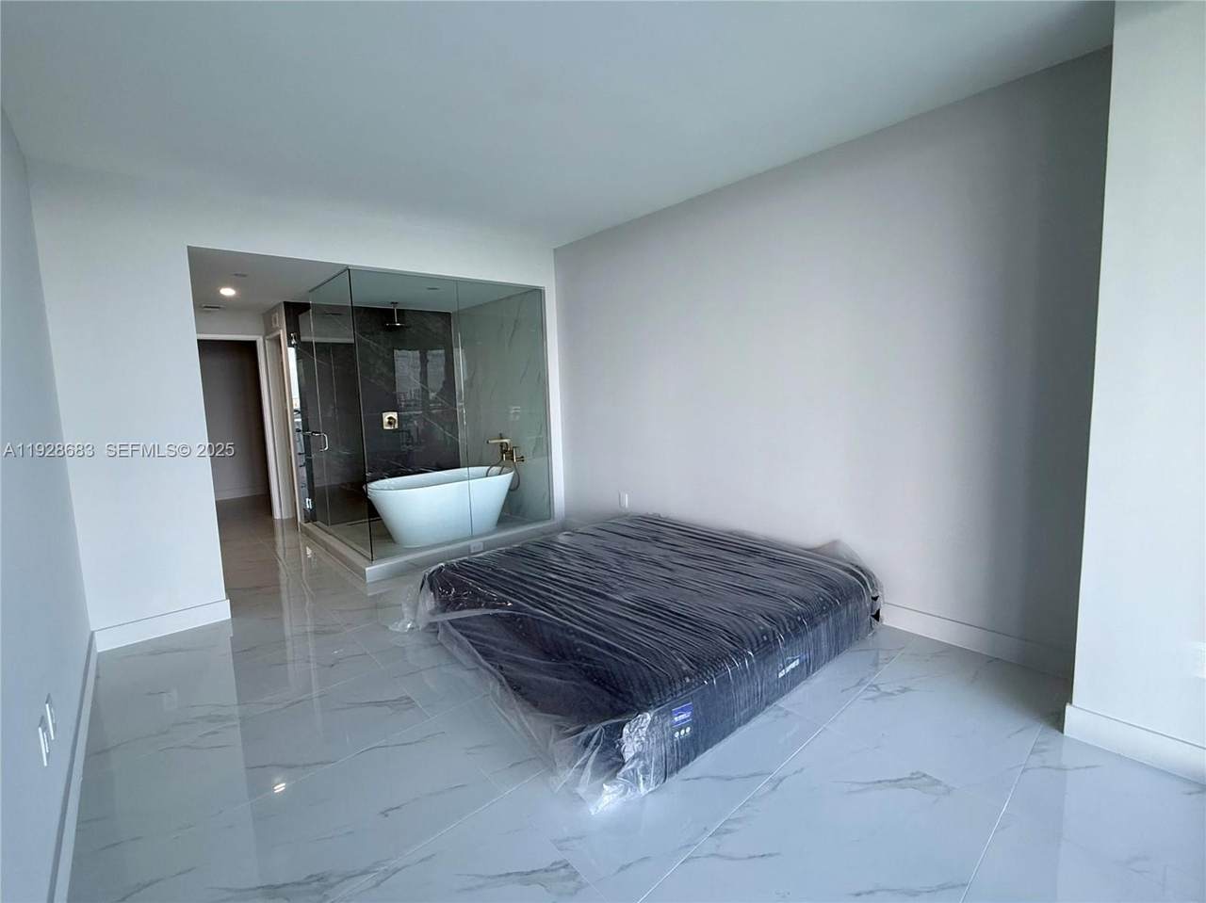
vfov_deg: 85.6
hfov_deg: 102.1
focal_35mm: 14
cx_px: 603
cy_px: 452
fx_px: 488
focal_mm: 2.22
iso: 125
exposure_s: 1/99
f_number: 2.2
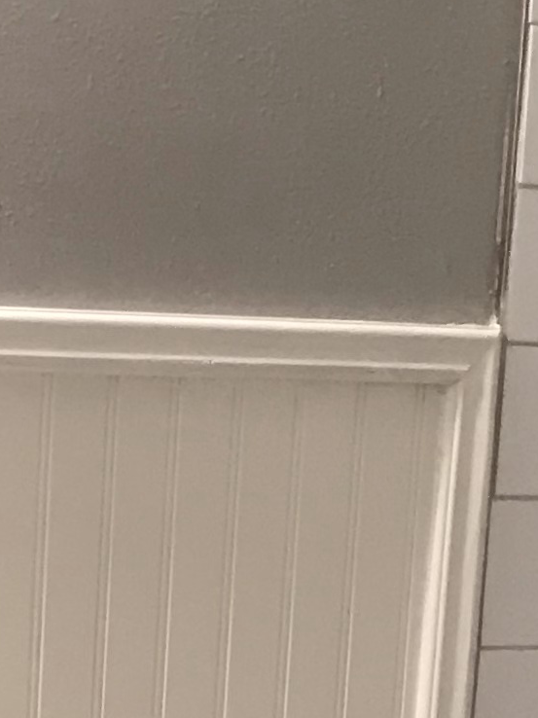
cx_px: -143
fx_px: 3172
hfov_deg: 9.5
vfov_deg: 11.9
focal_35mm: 153
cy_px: 1302
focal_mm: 3.99
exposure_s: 1/15
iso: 40
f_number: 1.8
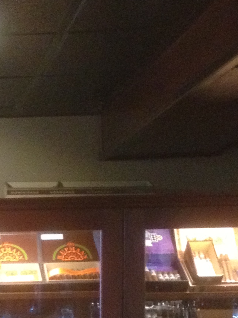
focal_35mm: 134
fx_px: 1229
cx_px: -171
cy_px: 350
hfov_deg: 10.5
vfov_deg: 14.4
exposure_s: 1/17
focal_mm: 4.28
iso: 400
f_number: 2.4
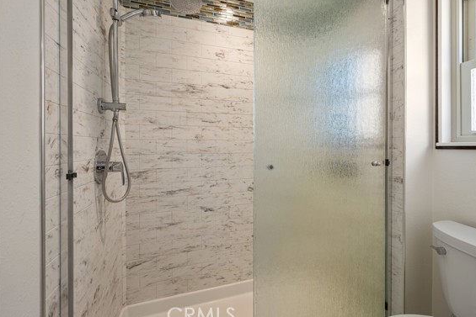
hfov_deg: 92.8
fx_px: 225
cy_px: 148
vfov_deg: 70.4
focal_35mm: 17
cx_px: 266
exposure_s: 1/5
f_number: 8
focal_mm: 15
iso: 100
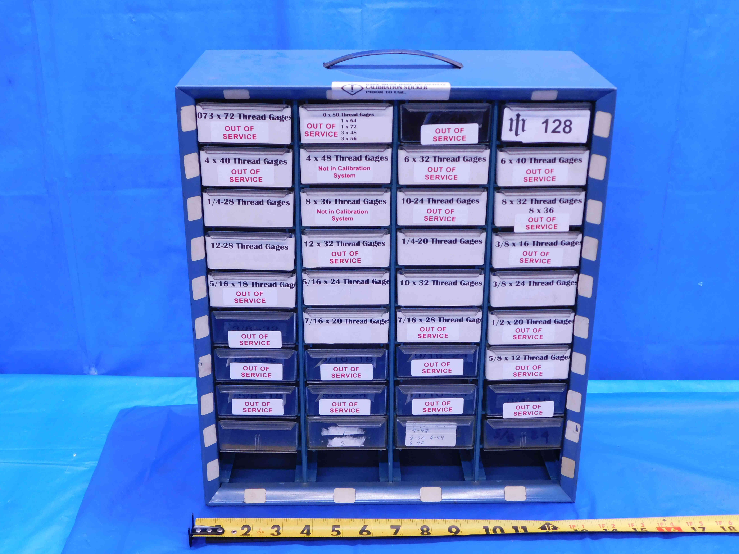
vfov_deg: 32.2
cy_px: 277
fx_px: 961
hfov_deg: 42.1
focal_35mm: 45
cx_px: 370
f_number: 3.7
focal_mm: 8
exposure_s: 1/30
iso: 280
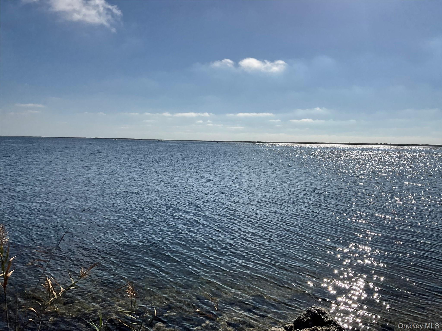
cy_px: 166
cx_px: 221
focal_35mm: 29
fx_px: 370
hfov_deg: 61.7
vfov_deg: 48.2
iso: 20
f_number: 1.8
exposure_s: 1/8621
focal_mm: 3
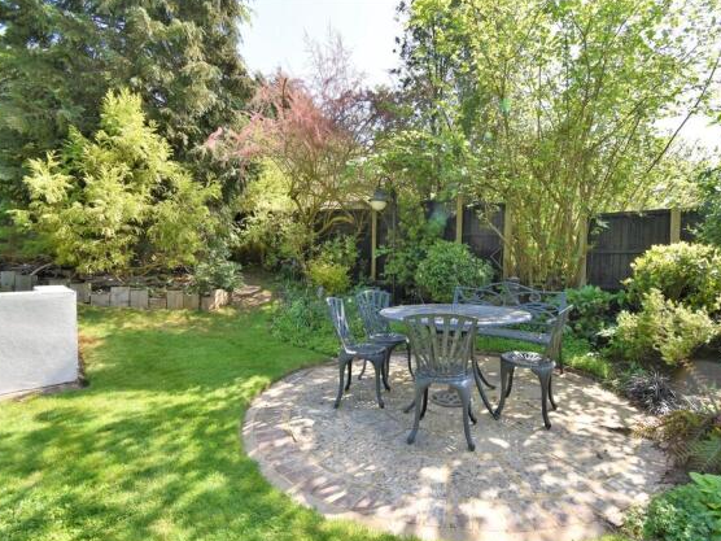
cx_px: 405
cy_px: 278
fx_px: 354
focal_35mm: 17
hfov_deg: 90.6
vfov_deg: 74.7
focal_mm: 10
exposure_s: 1/125
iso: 100
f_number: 5.6
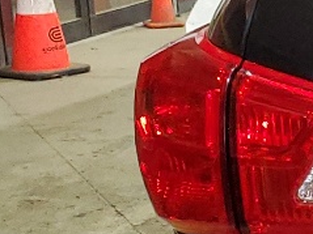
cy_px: 146
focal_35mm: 174
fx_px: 1573
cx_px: 897
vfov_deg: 8.5
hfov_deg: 9.3
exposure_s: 1/60.2
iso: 157
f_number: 1.5
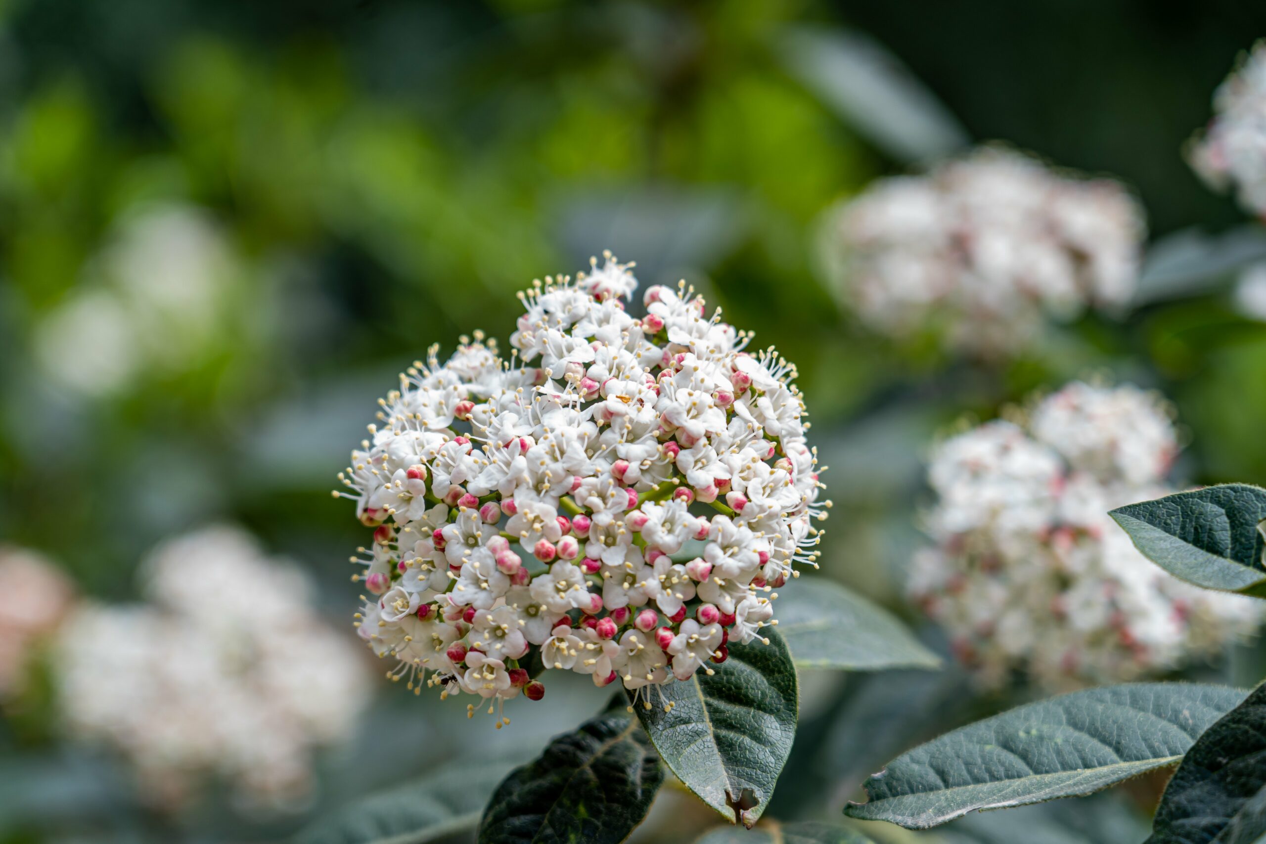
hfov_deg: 19.5
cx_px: 633
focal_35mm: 105
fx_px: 3692
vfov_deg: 13.0
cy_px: 422
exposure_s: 1/160
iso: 200
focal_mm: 105
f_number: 4
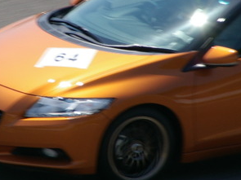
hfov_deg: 1.6
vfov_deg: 1.2
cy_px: 46
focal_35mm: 1250
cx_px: 112
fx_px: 8699
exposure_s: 1/125
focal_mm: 250
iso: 200
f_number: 16
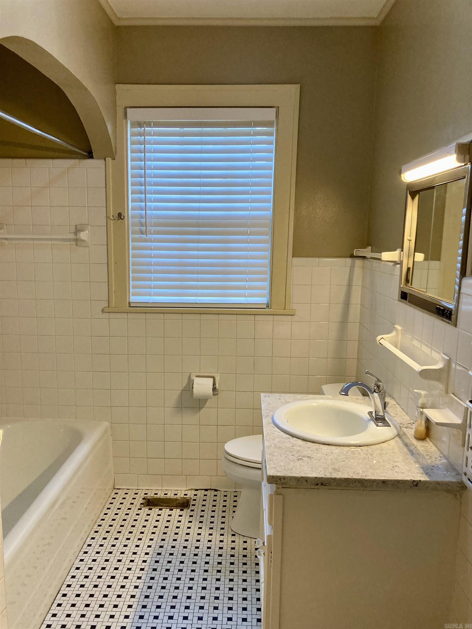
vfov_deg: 63.4
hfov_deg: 49.7
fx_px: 509
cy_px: 314
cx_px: 236
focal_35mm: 28
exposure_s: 1/60
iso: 200
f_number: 1.8
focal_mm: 3.99
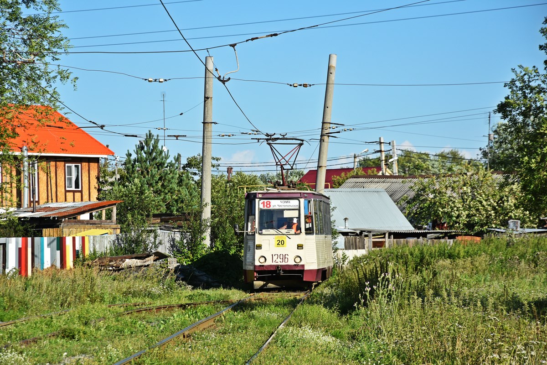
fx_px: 2393
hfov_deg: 13.0
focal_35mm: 158
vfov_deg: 8.7
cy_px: 182
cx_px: 274
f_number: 8
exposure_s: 1/1000
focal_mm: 105
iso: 280
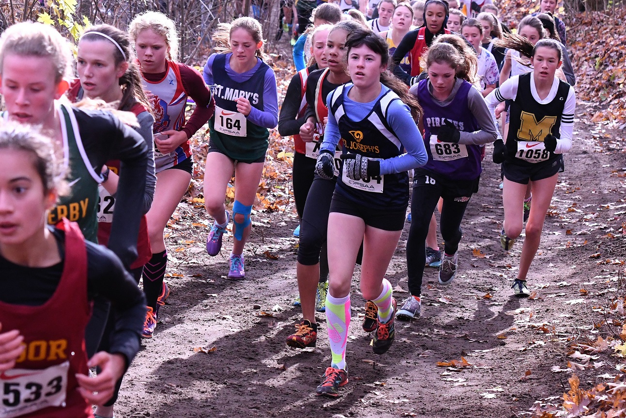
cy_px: 209
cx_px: 313
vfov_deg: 13.0
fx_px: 1826
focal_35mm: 105
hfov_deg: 19.5
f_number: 6.3
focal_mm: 70
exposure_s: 1/800
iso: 2200
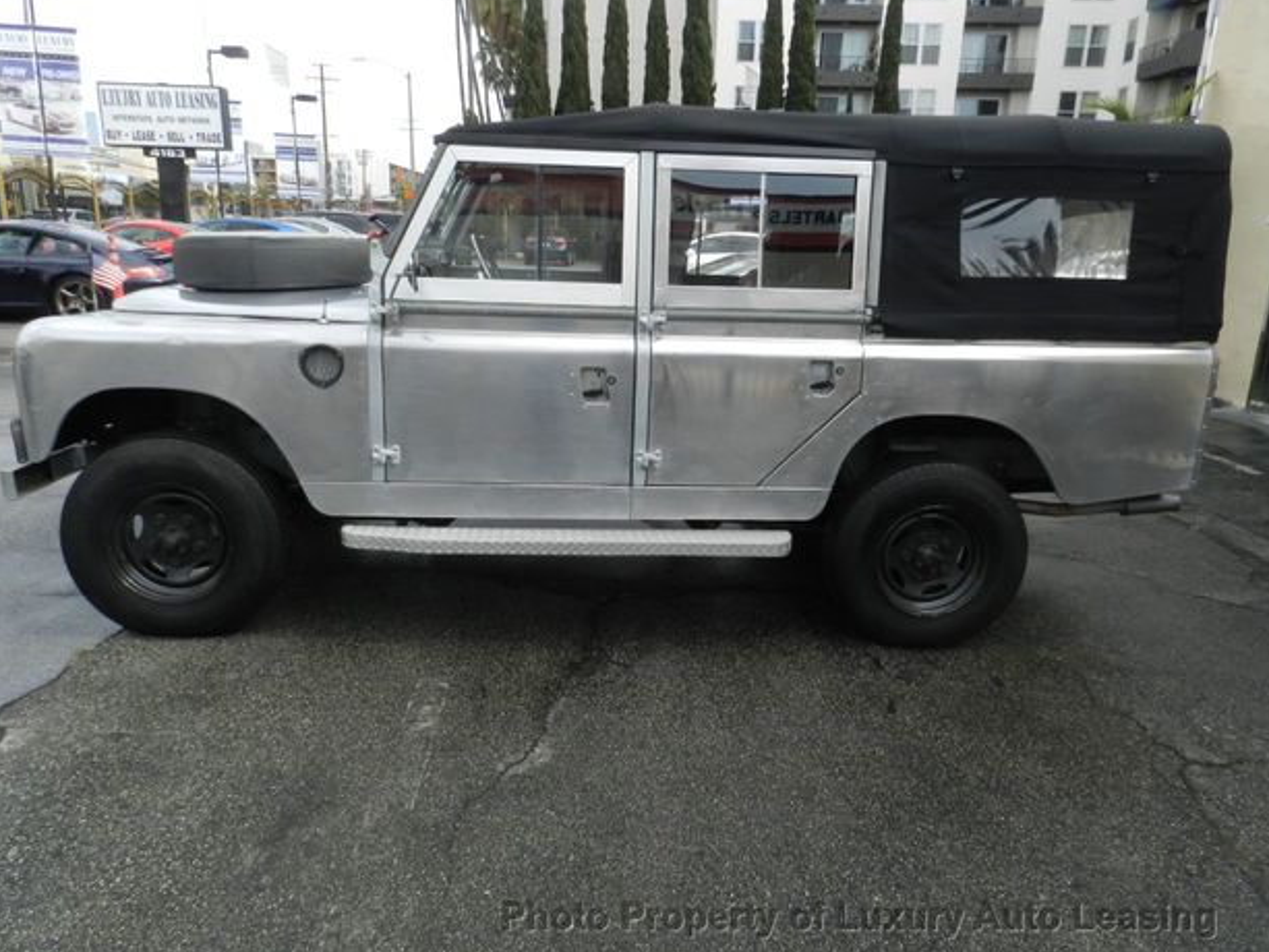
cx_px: 623
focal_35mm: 24
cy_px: 464
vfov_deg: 56.8
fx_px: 880
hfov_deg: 71.6
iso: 160
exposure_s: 1/160
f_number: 8
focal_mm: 4
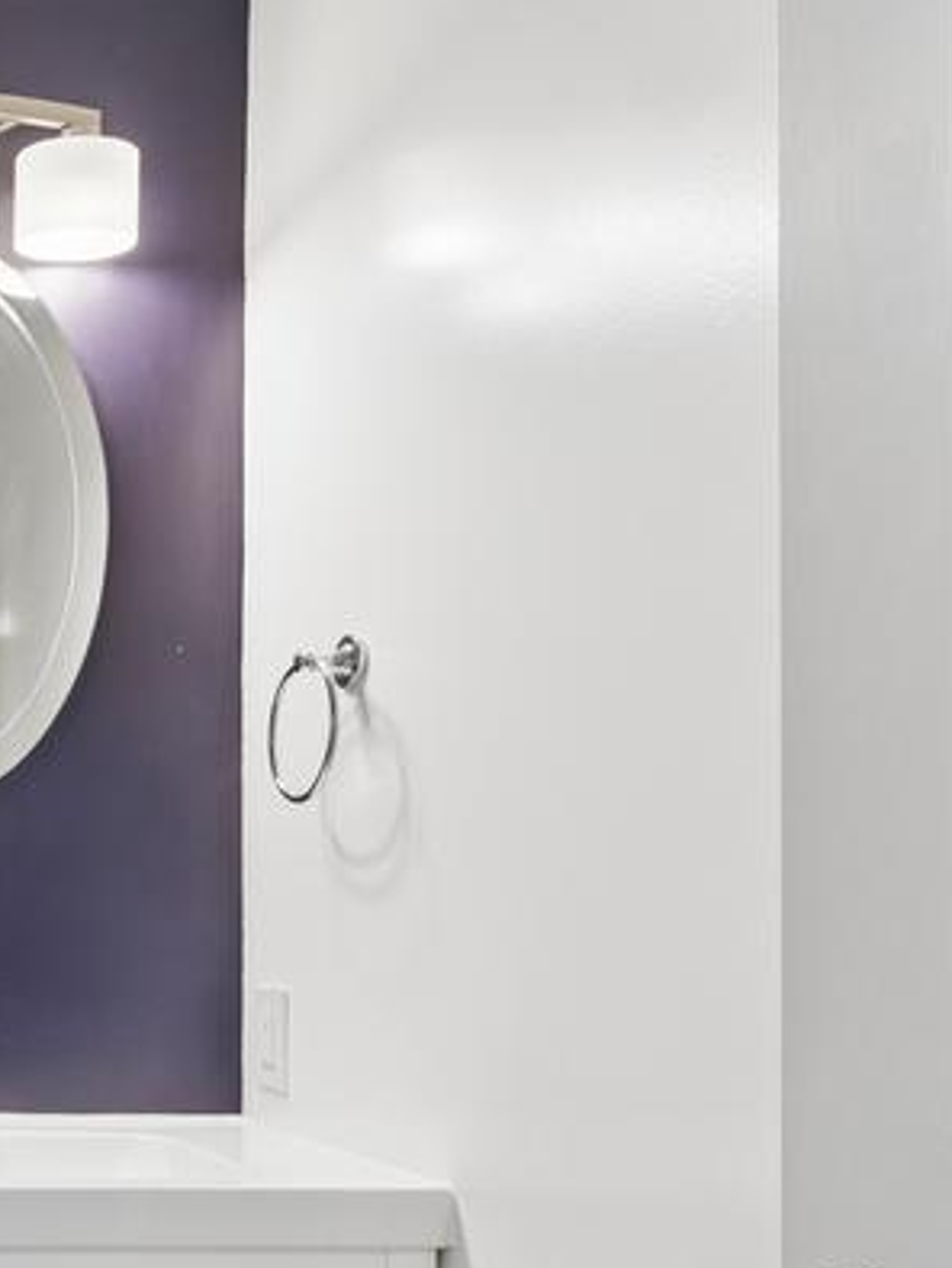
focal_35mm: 35
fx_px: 1282
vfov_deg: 49.9
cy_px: 991
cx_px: -376
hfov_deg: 29.7
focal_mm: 14
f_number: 7.1
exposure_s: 1/40
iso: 1000
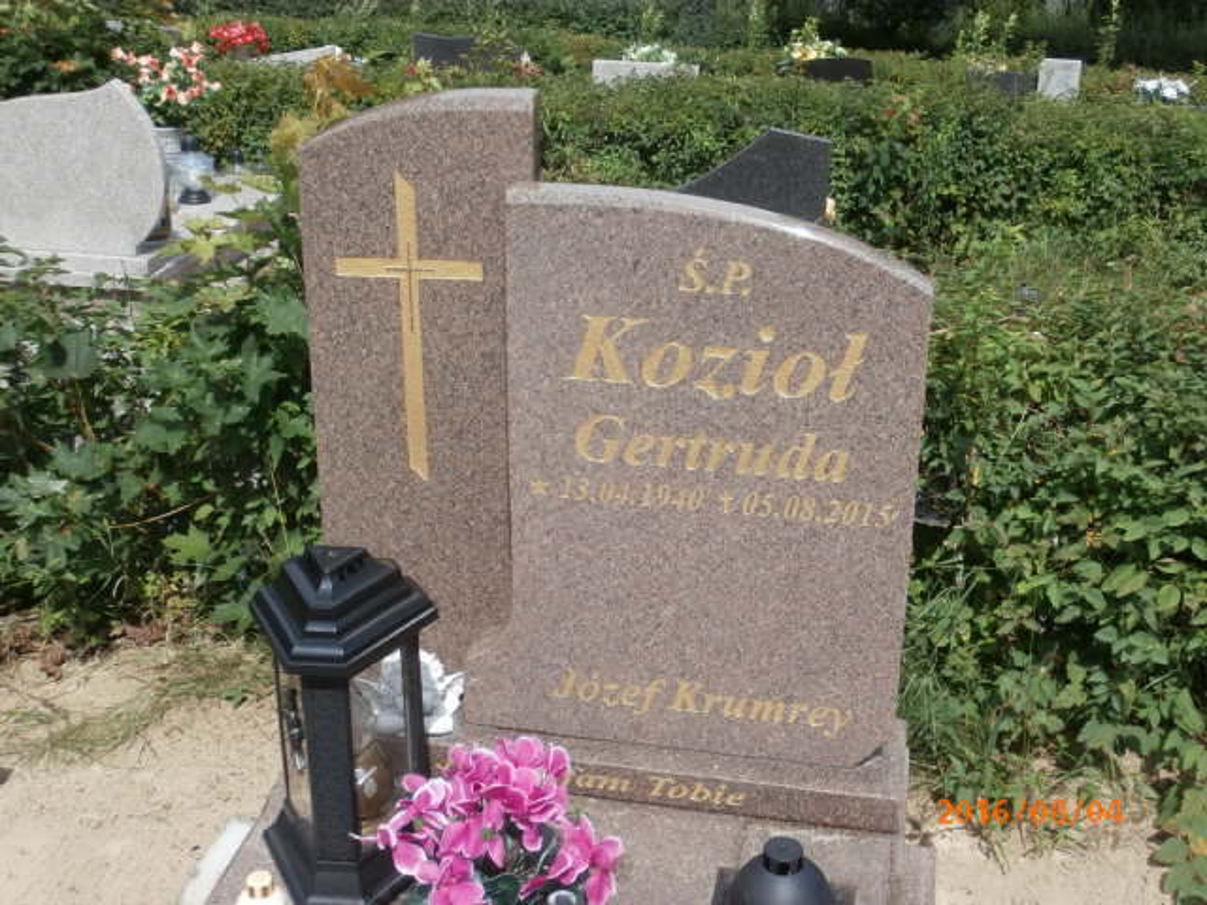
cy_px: 452
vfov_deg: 30.9
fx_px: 1639
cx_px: 604
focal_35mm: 47
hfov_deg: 40.4
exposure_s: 1/640
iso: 100
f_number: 4.2
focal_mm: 8.29
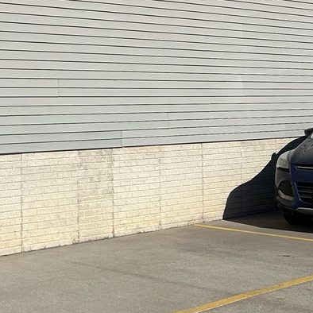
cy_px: 56
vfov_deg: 20.4
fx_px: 859
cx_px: -90
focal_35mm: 84
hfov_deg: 19.1
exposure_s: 1/9434
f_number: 1.5
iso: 50
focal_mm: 5.7
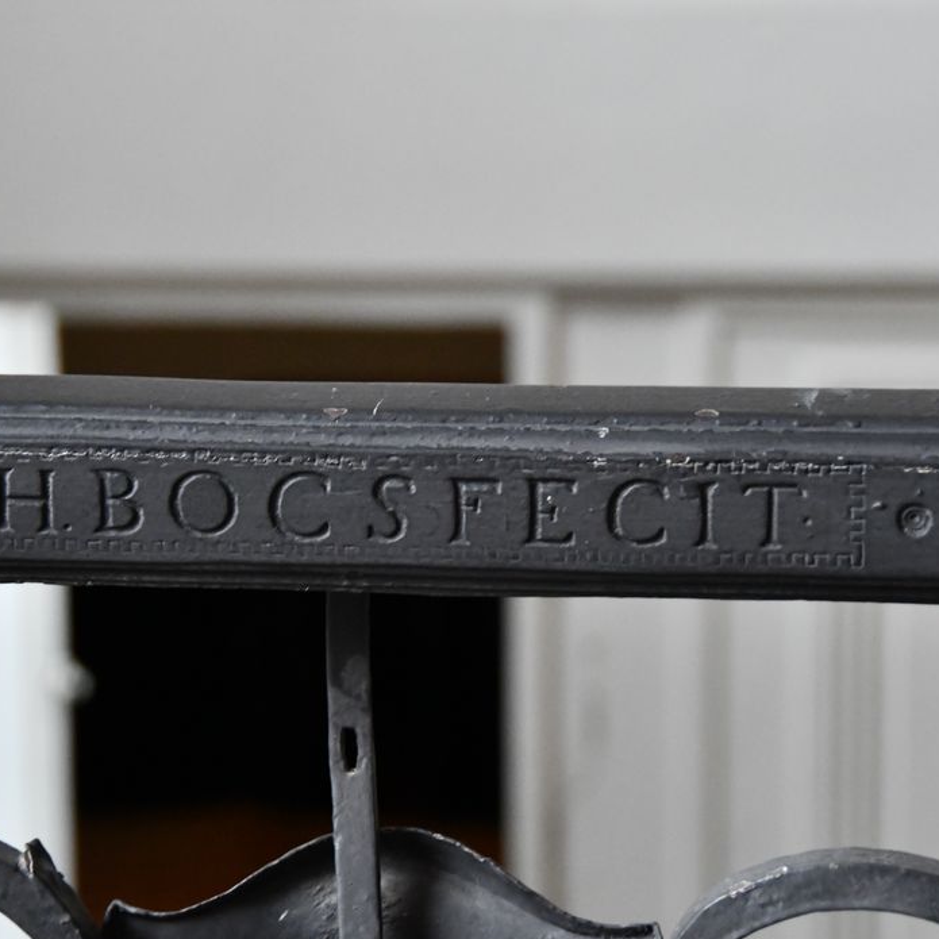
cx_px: 413
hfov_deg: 11.1
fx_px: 4849
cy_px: 472
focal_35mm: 158
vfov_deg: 11.1
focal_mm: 82
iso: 4000
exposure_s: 1/125
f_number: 5
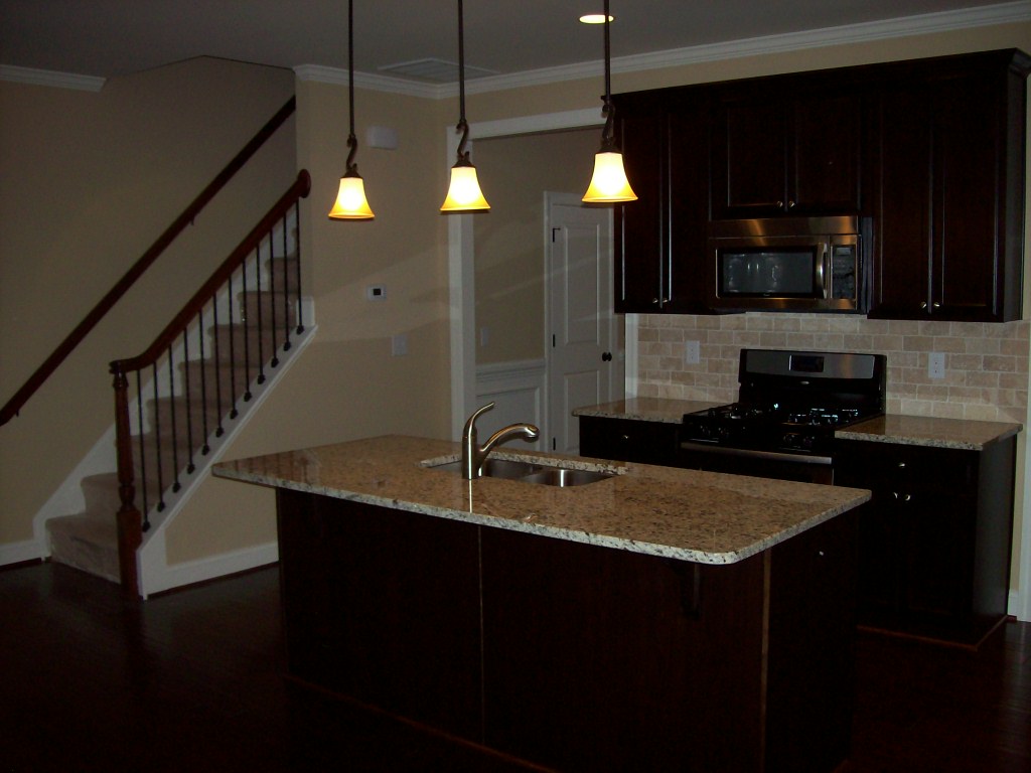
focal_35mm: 36
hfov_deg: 51.4
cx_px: 516
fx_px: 1072
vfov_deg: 39.7
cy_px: 386
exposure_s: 1/64
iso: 80
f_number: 2.7
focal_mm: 6
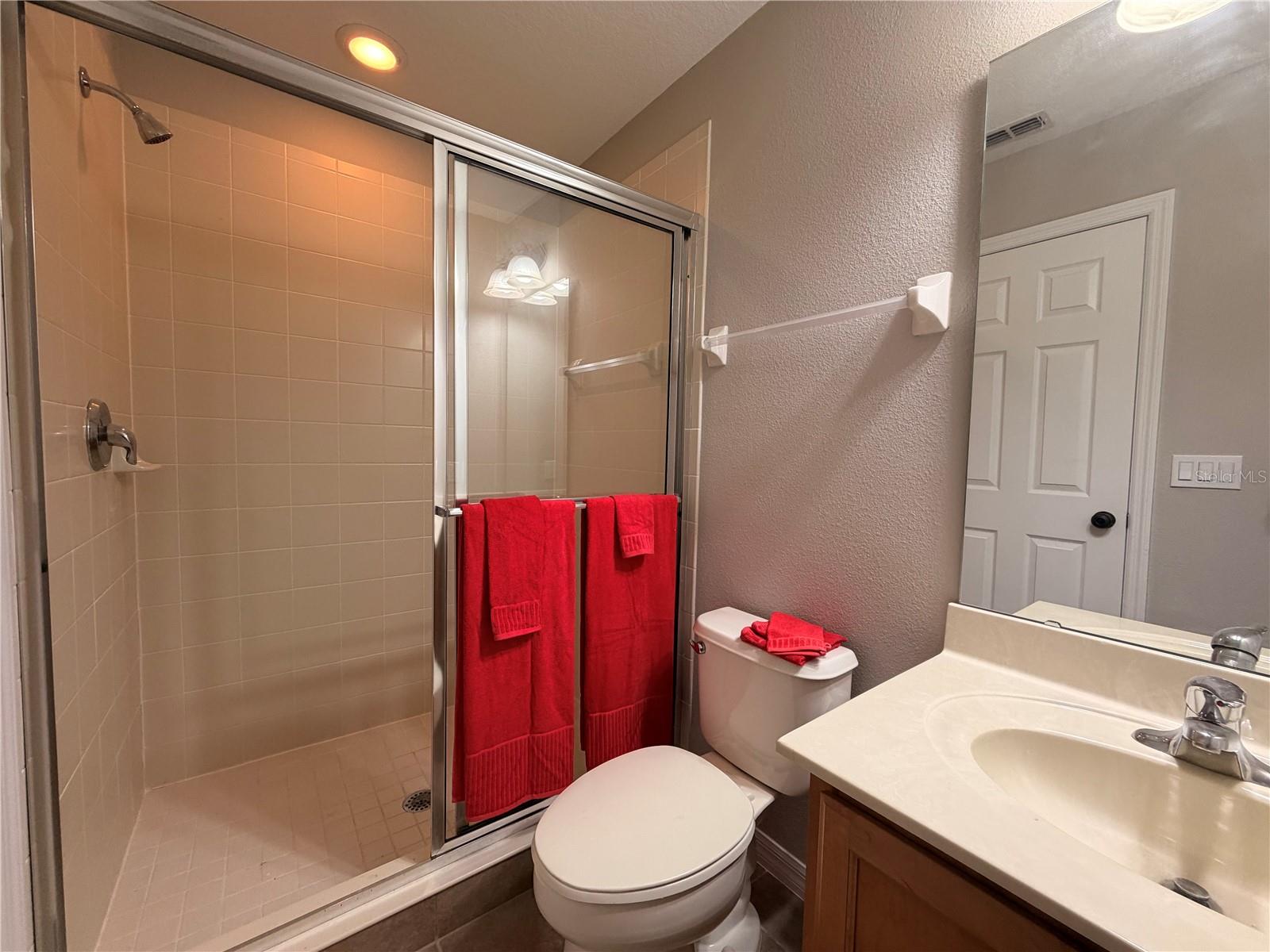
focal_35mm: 14
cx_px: 635
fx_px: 514
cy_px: 476
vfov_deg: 85.7
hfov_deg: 102.1
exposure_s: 1/60
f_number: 2.2
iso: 160
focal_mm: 2.22
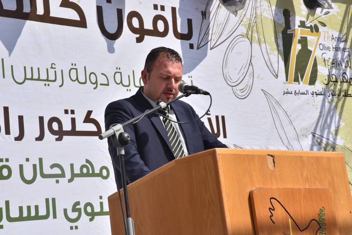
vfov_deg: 12.5
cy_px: 118
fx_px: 1076
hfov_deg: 18.6
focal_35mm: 110
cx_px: 176
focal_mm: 110
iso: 1600
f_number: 20
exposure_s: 1/1600
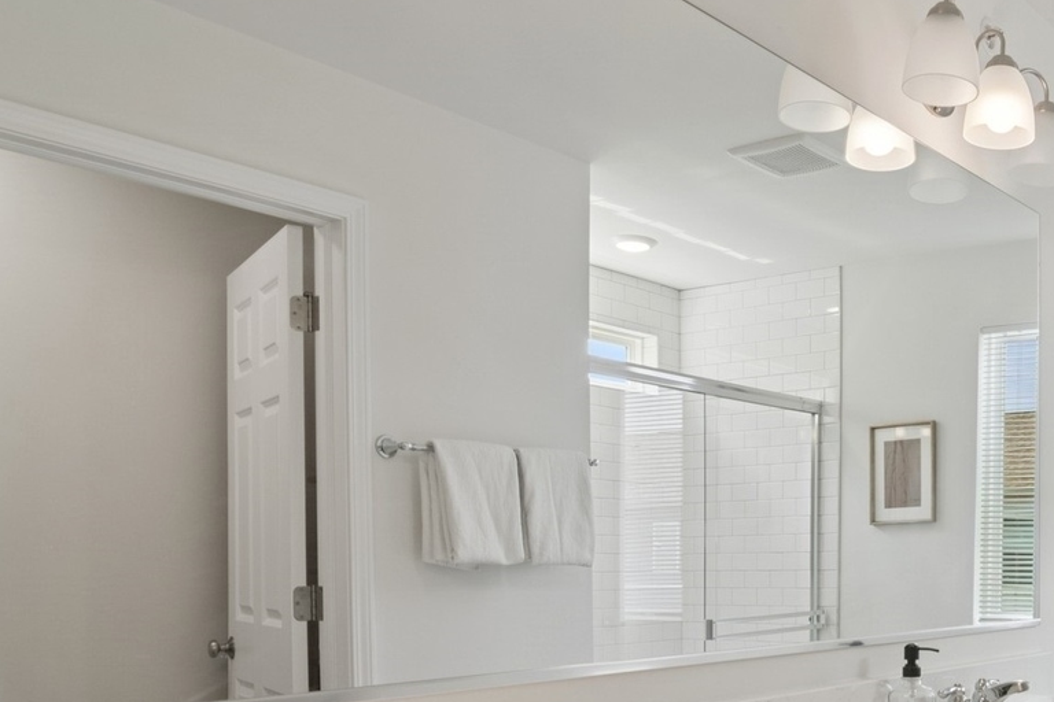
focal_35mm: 38
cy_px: 583
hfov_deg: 45.5
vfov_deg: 33.8
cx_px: 966
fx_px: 1112
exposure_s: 1/20
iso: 200
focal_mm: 12
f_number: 8
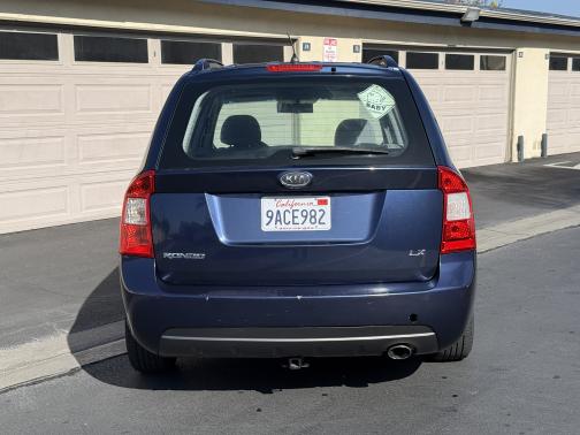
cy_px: 218
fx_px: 804
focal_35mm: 48
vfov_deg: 30.3
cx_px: 290
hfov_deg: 39.7
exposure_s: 1/5208
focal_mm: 6.76
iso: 80
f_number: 1.78
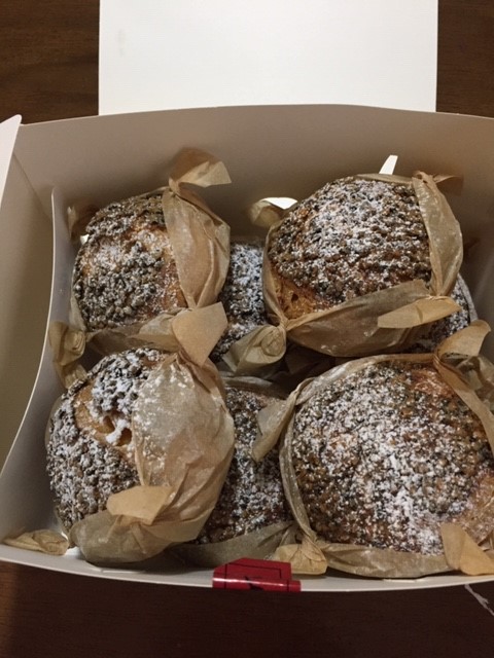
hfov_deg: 48.2
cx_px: 247
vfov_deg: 61.7
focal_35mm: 29
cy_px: 329
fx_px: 552
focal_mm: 4.15
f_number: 2.2
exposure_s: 1/30
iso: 160
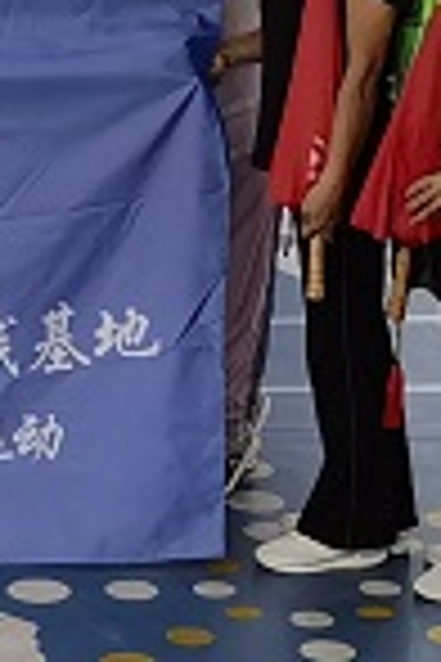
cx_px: -522
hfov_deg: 5.7
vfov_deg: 8.7
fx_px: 4263
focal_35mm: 232
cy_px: -239
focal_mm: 5.58
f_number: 1.9
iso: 125
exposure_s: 1/50
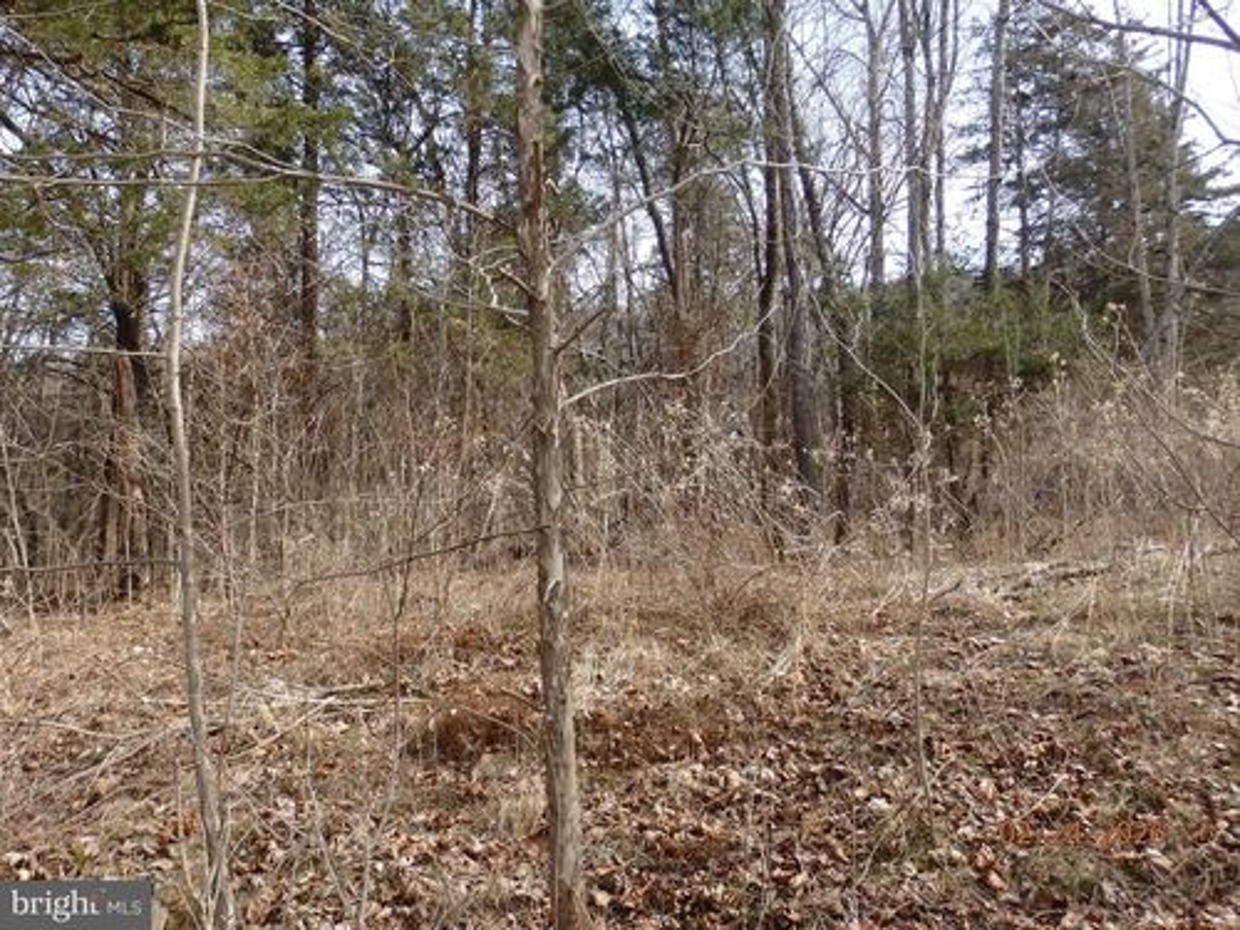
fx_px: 896
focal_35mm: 25
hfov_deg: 69.4
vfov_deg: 54.9
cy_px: 465
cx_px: 620
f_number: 3
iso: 100
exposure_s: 1/320
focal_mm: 4.5
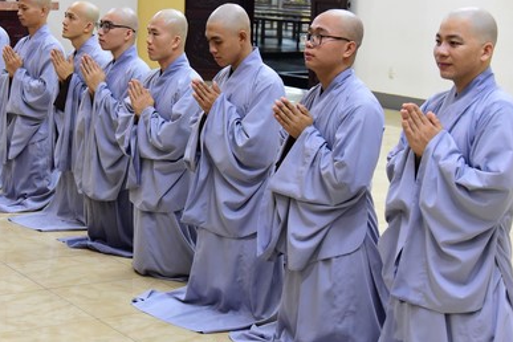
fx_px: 1197
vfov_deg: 16.2
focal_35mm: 84
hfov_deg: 24.2
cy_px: 105
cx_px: 213
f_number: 4.5
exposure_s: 1/40
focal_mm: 50
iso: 3200
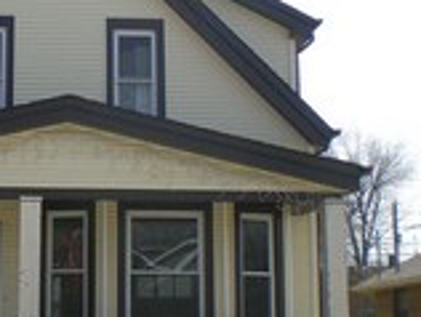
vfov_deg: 17.8
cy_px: 165
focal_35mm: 83
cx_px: 8
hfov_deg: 22.7
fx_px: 1011
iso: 77
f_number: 4.6
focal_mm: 6.3
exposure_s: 1/410
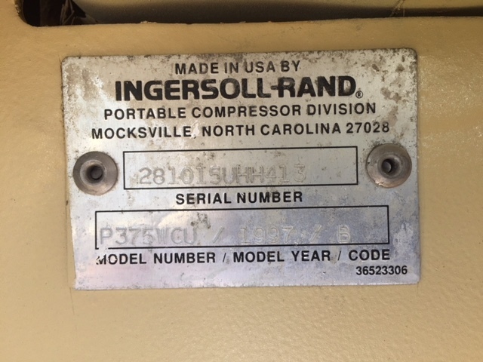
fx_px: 405
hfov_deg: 61.7
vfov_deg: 48.2
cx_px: 242
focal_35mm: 29
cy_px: 181
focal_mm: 4.15
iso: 32
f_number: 2.2
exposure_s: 1/391
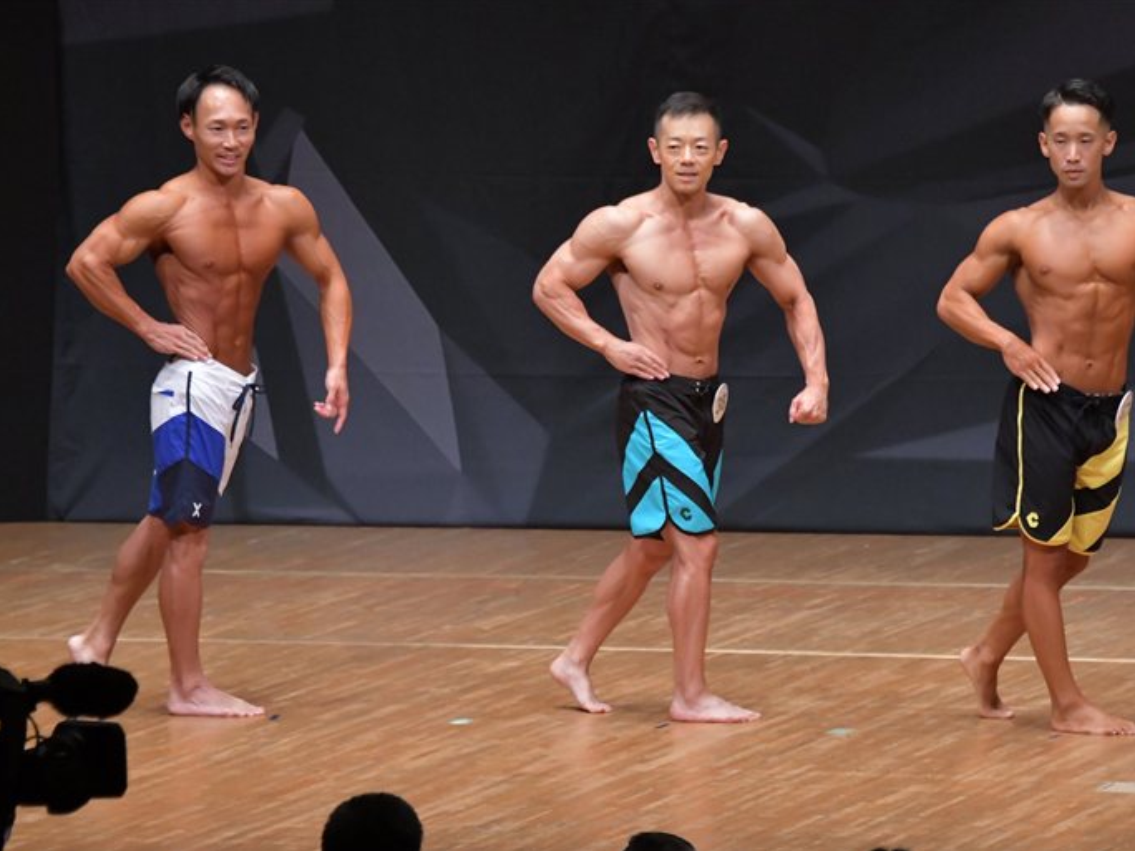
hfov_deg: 6.7
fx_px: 9640
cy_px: 426
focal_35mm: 294
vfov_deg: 5.1
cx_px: 611
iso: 6400
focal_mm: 180
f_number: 5.6
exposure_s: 1/400
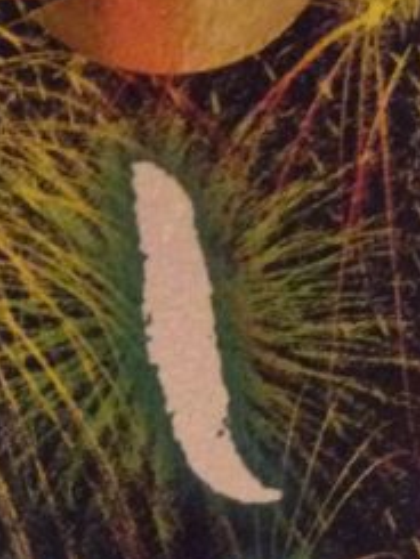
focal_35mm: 138
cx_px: 320
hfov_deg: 10.7
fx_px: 2231
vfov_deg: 14.0
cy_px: 591
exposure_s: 1/15
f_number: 2.4
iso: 800
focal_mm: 4.12
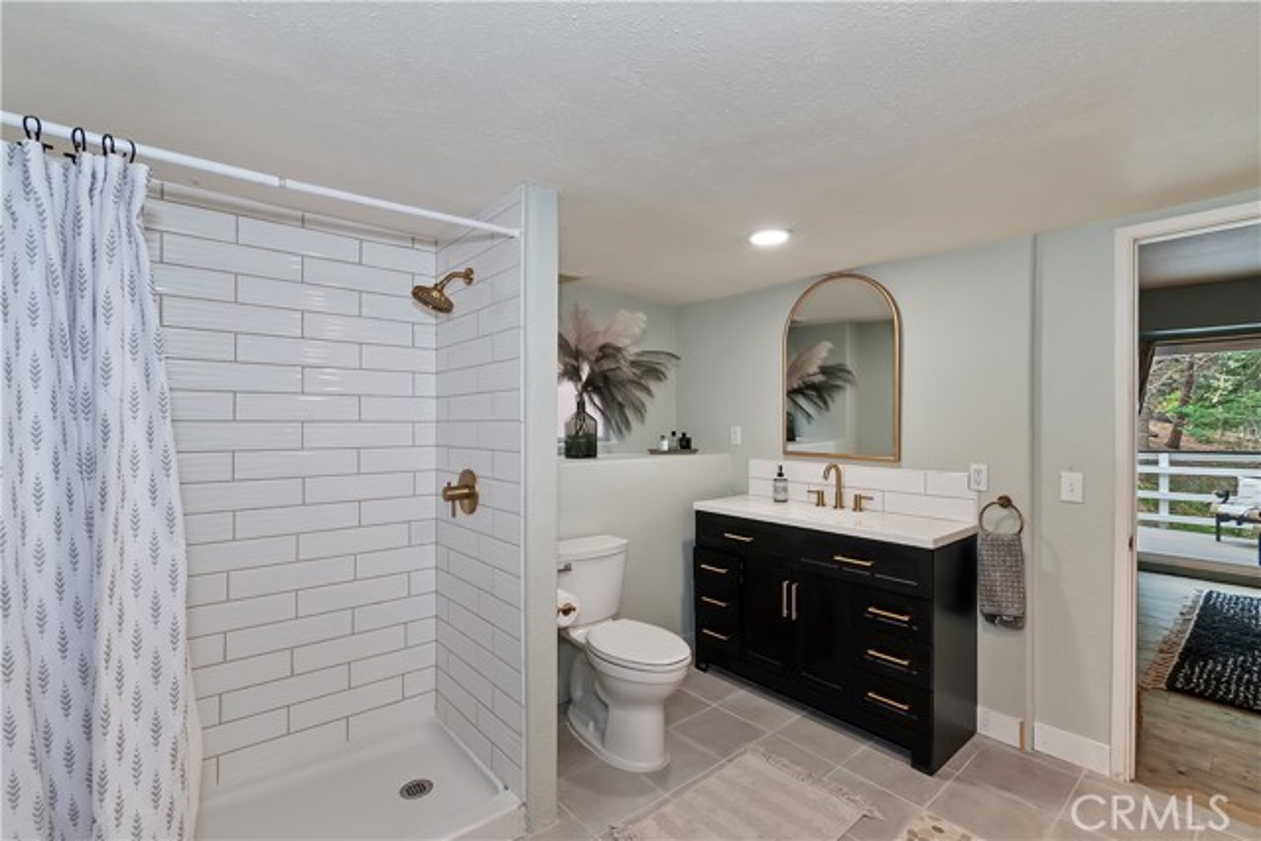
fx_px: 526
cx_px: 630
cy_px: 420
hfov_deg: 100.4
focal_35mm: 15
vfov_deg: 77.4
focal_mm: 10
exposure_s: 1/30
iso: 400
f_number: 8
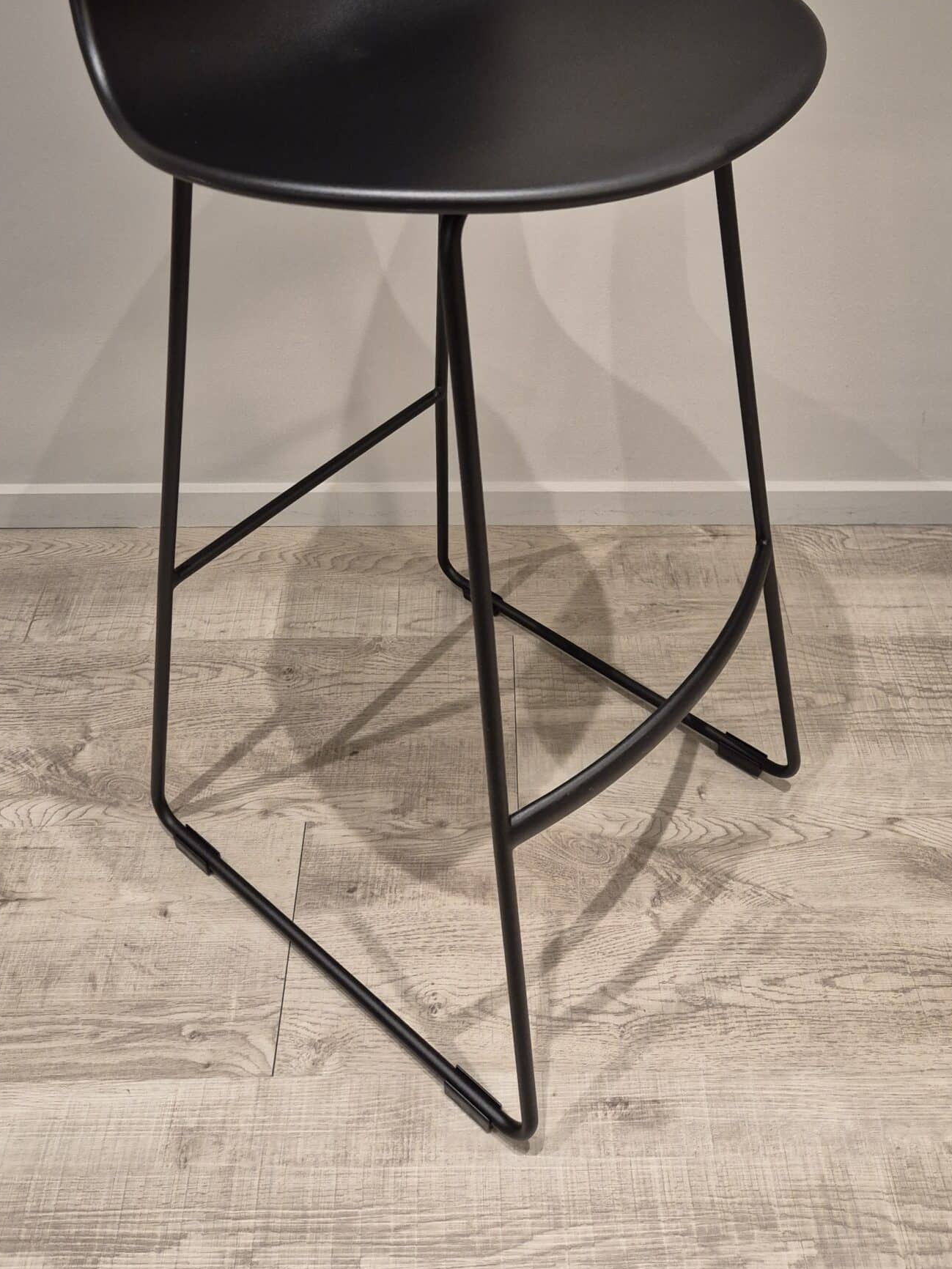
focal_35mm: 34
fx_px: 1247
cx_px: 506
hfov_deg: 41.8
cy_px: 369
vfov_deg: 52.3
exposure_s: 1/100
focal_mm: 5.4
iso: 400
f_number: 1.8
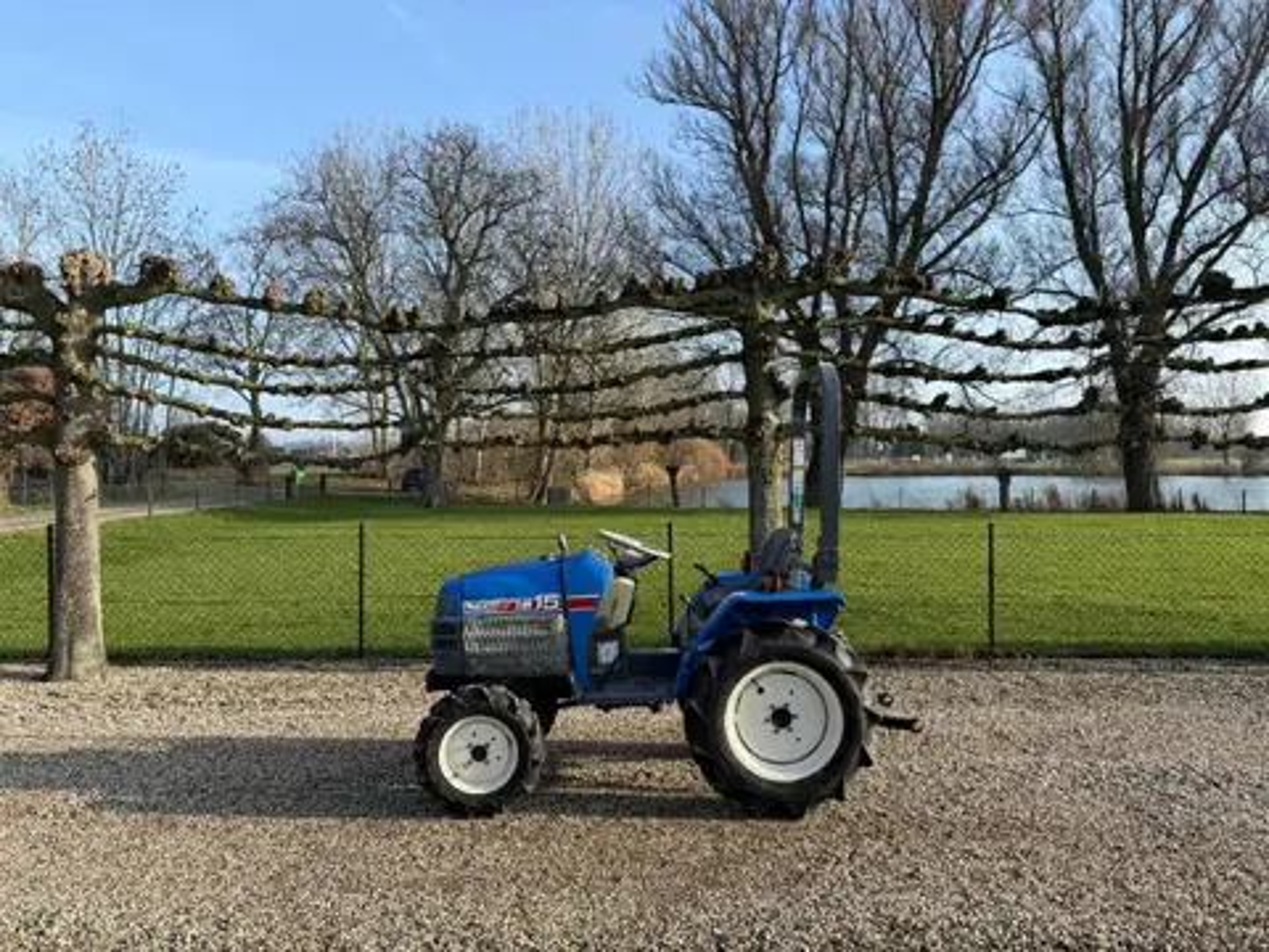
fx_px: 880
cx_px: 634
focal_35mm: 24
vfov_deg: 56.8
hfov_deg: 71.6
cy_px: 476
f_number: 1.78
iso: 80
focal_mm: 6.76
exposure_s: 1/2053
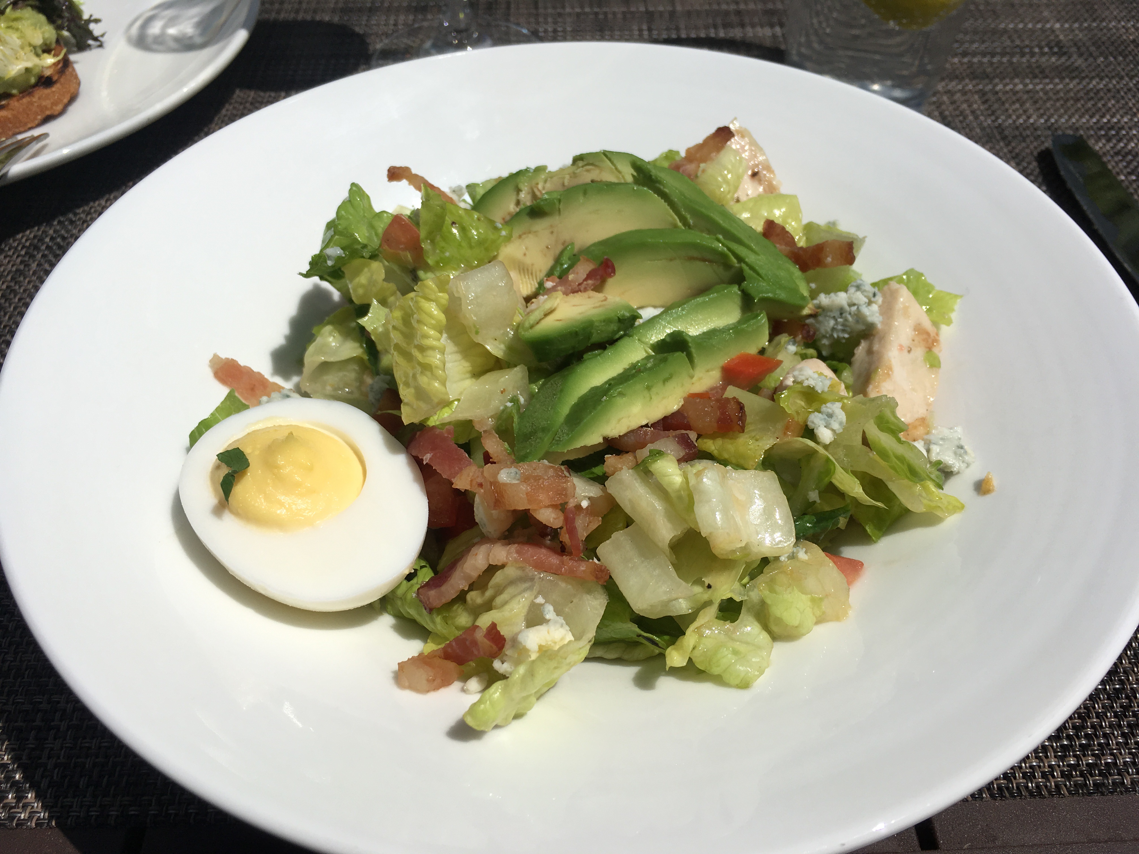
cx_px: 570
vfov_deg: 48.2
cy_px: 427
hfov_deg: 61.7
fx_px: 954
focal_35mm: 29
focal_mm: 4.15
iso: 25
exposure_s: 1/6410
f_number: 2.2
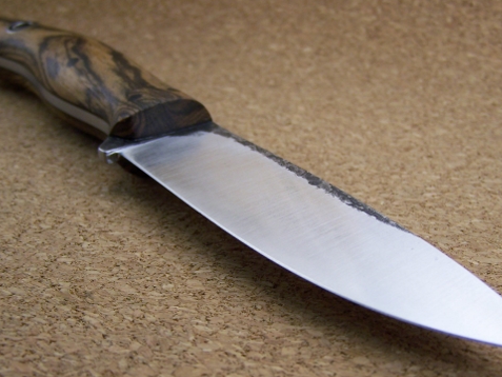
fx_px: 740
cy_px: 207
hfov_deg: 37.5
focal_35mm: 51
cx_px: 264
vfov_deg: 28.6
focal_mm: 6.3
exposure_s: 1/350
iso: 80
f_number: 2.8
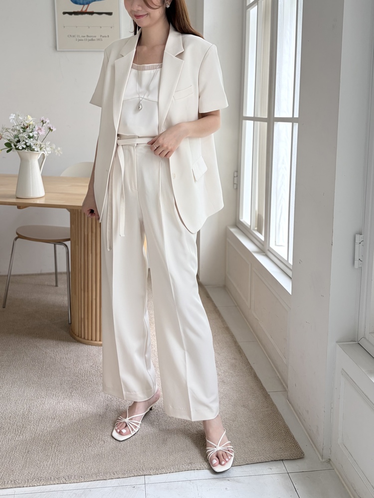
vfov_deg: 67.3
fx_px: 375
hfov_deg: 53.1
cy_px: 249
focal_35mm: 26
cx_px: 187
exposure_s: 1/136
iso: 50
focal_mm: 5.96
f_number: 1.6
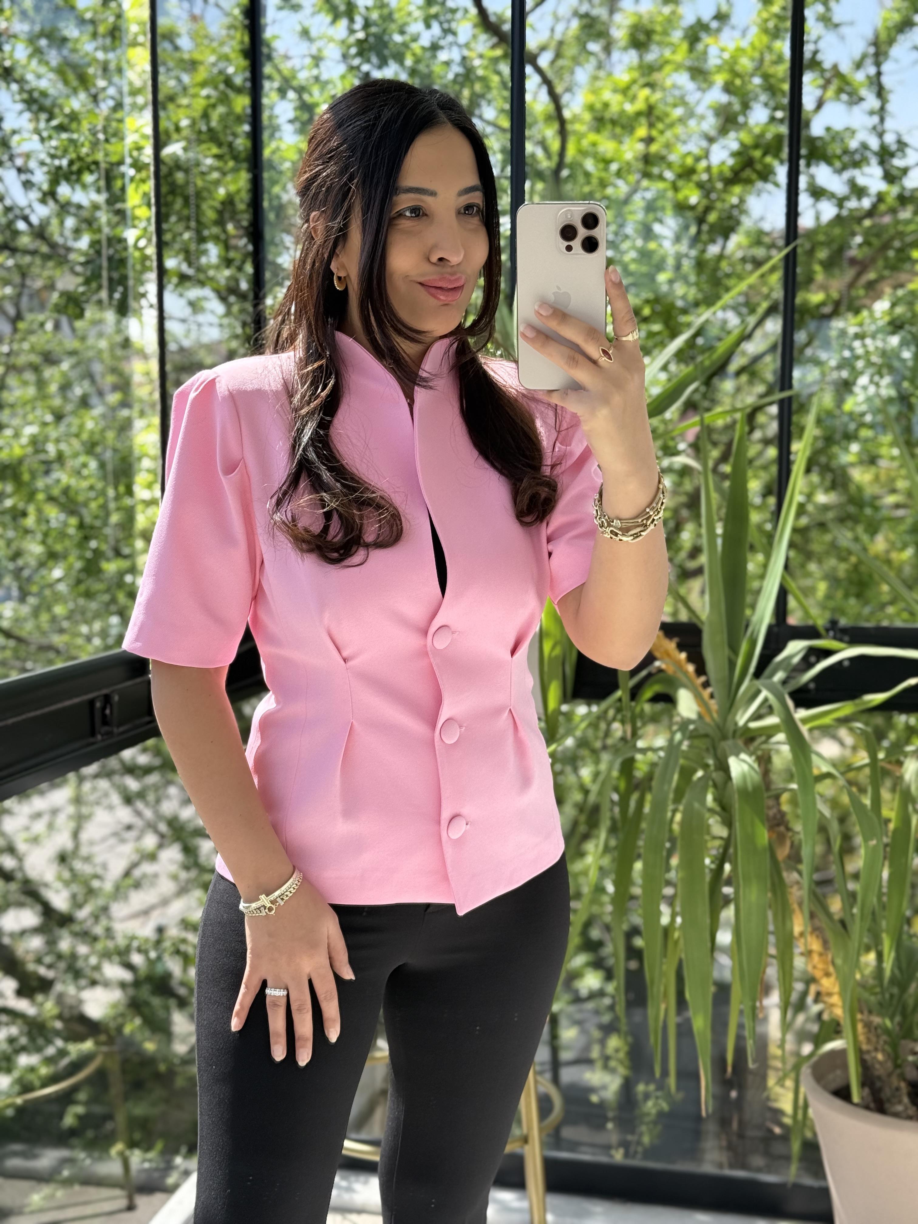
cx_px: 459
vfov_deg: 39.7
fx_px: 1697
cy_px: 612
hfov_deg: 30.3
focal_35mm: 48
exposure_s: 1/534
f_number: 1.78
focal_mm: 6.76
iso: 100
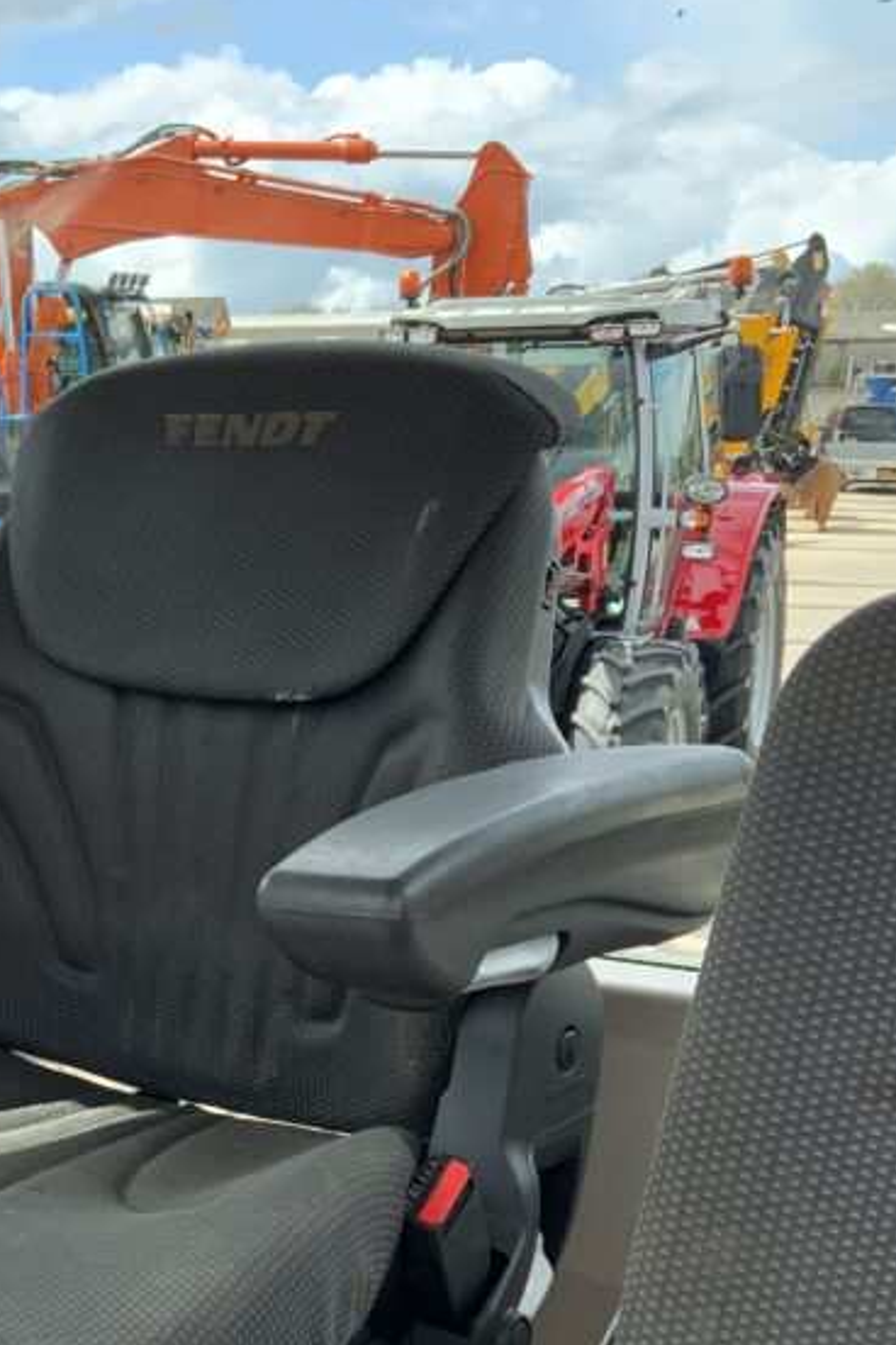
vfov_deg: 35.3
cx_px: 39
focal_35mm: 56
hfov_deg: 23.4
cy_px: 882
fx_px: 2091
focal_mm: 3
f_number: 1.8
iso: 16
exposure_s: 1/519
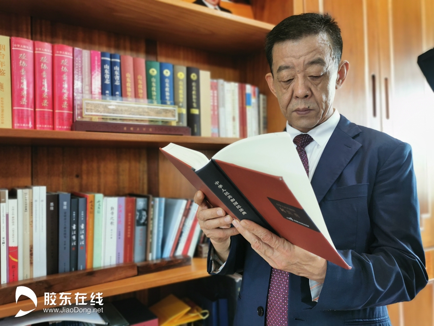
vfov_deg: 51.4
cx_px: 217
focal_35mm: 27
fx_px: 339
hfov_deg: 65.3
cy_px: 163
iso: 125
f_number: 1.8
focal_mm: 5.58
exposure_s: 1/50
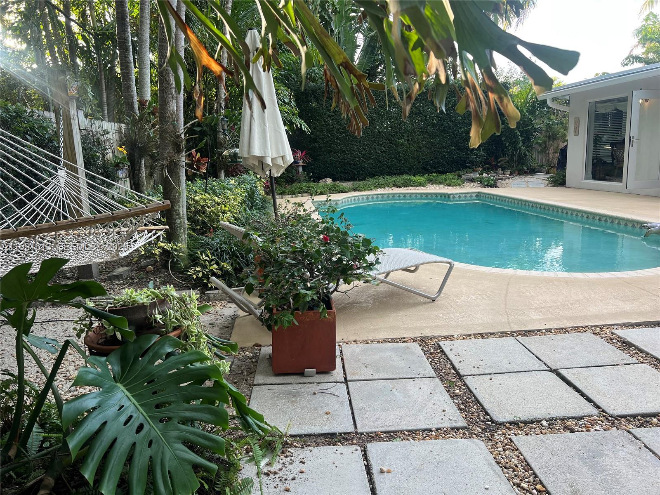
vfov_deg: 53.1
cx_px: 330
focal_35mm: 26
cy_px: 248
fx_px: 496
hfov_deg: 67.3
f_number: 1.5
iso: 40
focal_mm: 5.7
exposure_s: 1/209
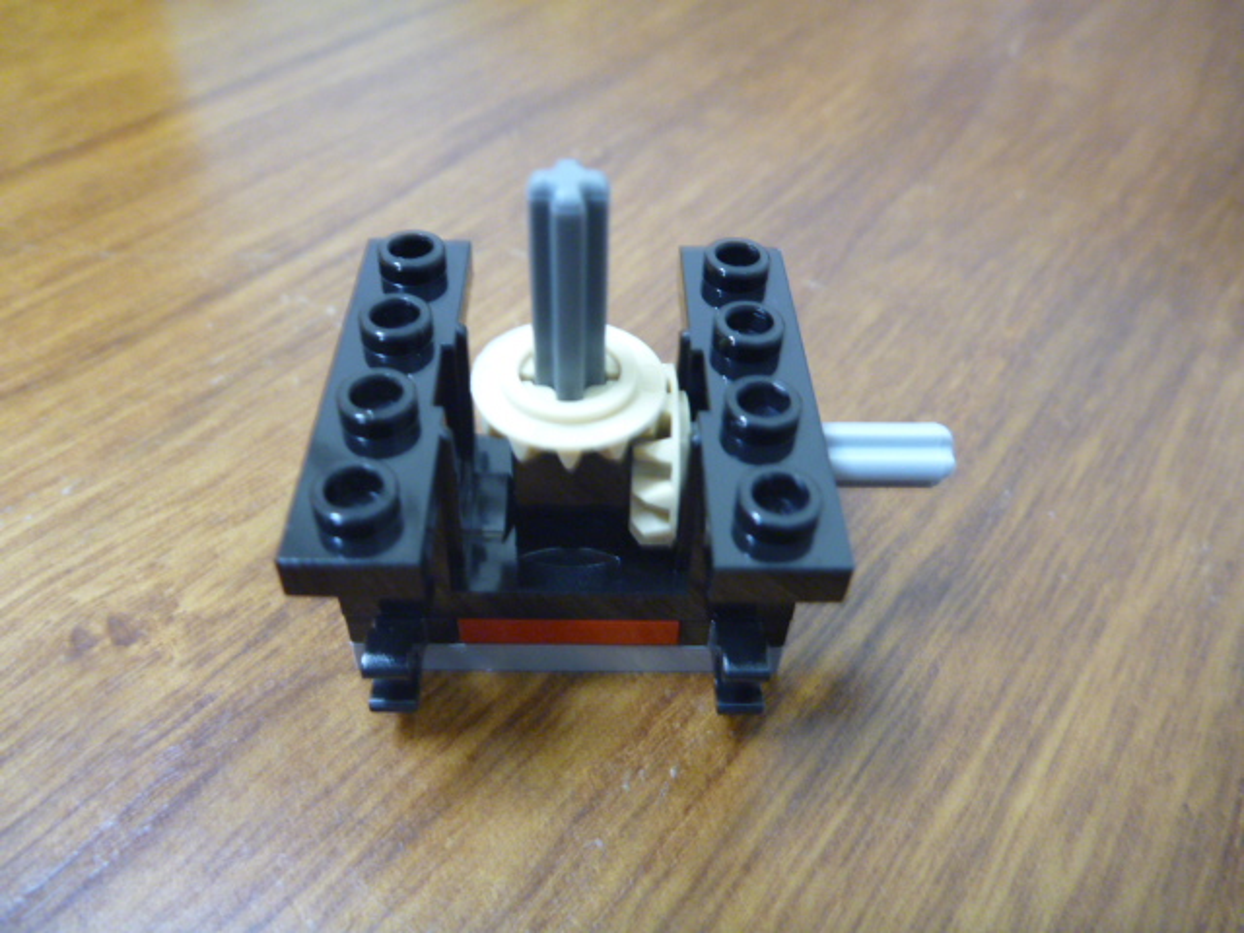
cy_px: 466
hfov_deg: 63.4
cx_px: 622
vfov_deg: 49.7
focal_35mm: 28
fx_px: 1006
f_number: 3.3
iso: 400
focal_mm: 5
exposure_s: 1/4
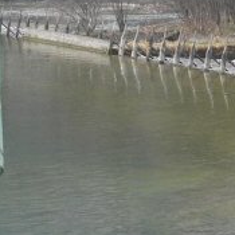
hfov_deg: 9.8
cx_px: 396
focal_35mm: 170
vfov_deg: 10.2
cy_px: 27
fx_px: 1306
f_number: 2.8
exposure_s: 1/128
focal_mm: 6
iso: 100
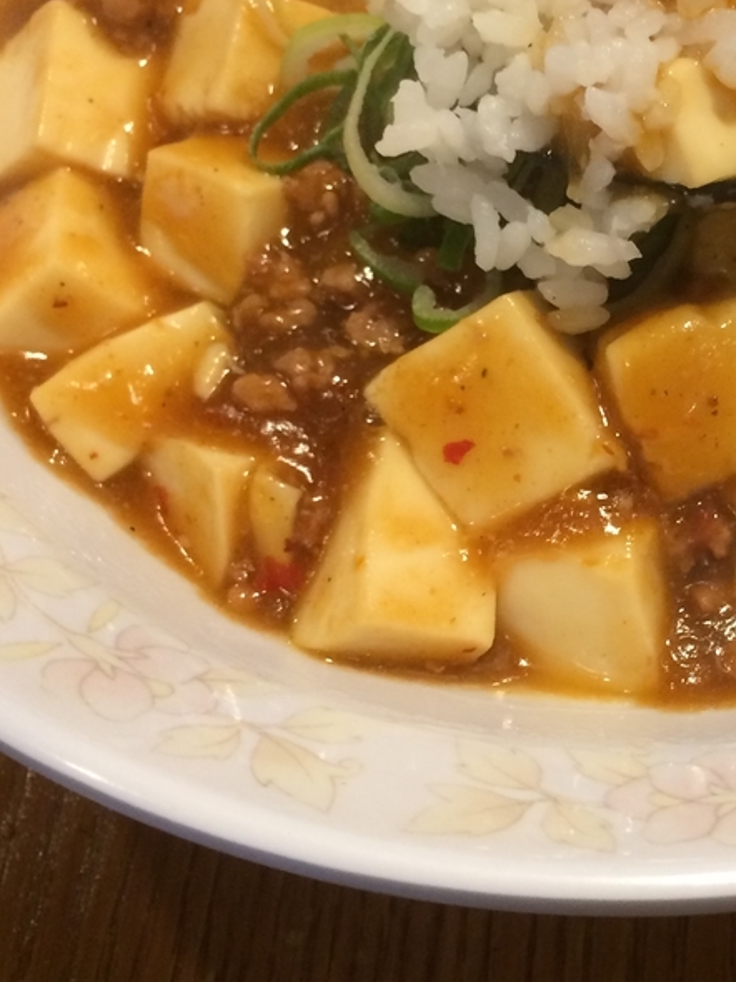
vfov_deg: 32.6
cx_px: 649
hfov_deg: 24.2
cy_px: 408
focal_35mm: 59
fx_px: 1674
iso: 125
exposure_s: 1/30
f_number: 2.2
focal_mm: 4.15
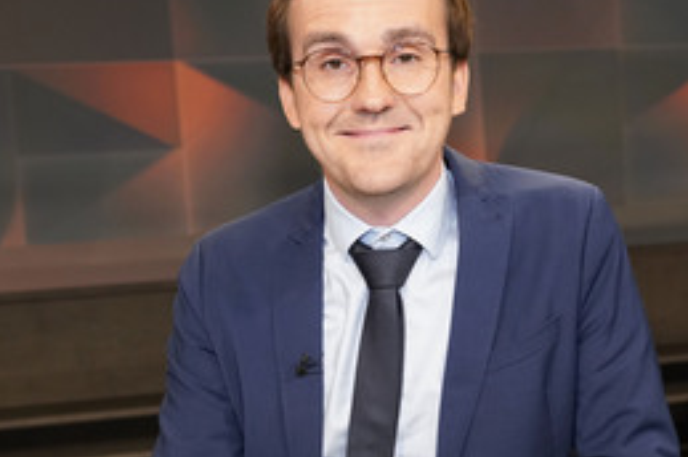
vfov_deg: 24.9
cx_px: 376
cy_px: 282
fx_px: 1031
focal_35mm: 54
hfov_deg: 36.9
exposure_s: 1/160
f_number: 5
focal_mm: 31
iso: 2000
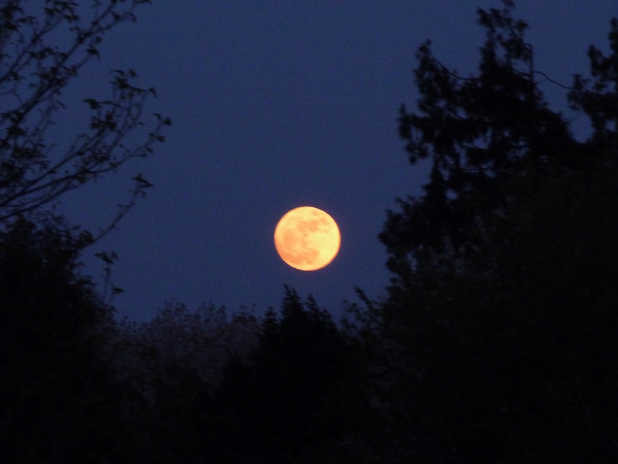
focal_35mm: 399
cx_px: 309
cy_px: 232
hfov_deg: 5.0
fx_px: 7123
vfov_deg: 3.7
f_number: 4.9
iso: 400
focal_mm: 49.2
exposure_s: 1/4
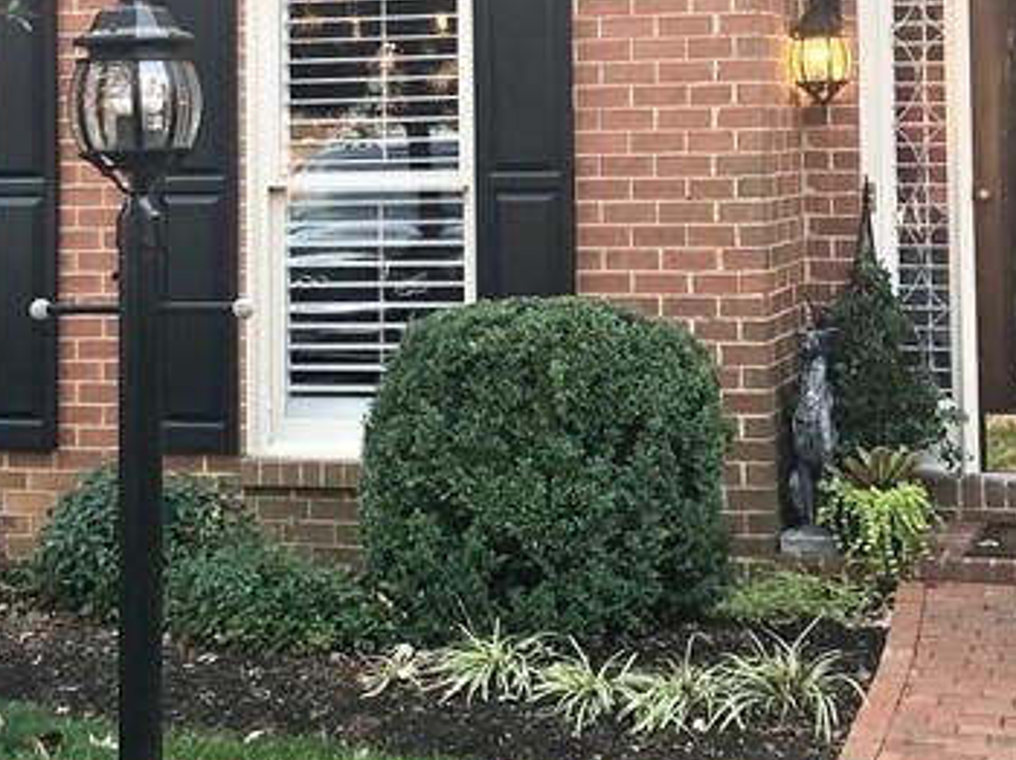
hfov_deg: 23.9
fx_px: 2405
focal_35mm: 82
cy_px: 61
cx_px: 520
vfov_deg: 17.7
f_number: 1.8
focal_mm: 3.99
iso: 50
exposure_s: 1/120
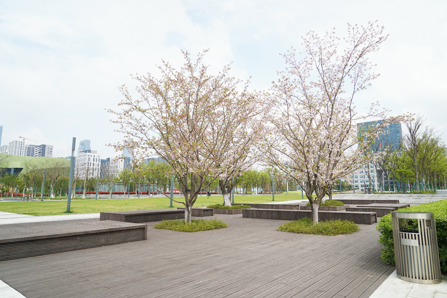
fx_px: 298
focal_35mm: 24
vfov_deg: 53.1
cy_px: 149
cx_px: 224
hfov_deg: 73.7
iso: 100
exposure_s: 1/100
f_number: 9
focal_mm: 24
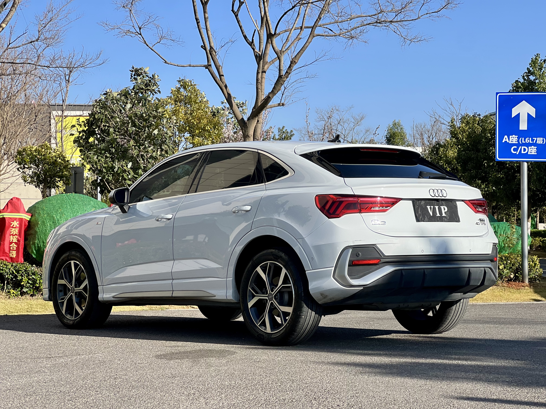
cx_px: 273
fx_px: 1215
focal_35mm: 77
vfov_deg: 19.1
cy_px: 204
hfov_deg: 25.3
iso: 32
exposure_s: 1/649
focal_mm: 9
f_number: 2.8
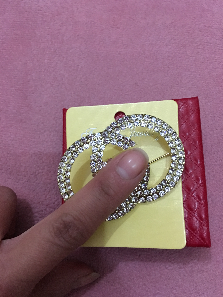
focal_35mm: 29
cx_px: 112
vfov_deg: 61.7
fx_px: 249
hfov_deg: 48.2
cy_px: 148
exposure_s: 1/8
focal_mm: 4.15
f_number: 2.2
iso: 100
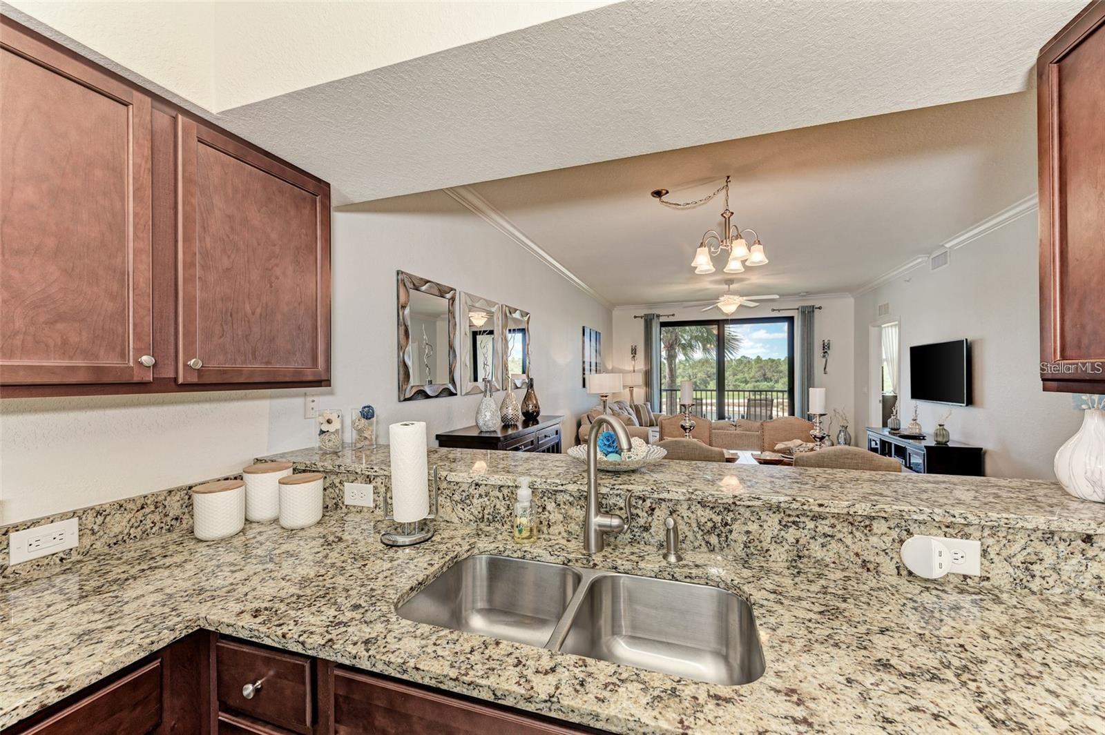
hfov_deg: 104.3
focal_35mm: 14
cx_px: 552
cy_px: 368
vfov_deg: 81.1
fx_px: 429
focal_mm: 14
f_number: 7.1
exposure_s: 1/13
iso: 100
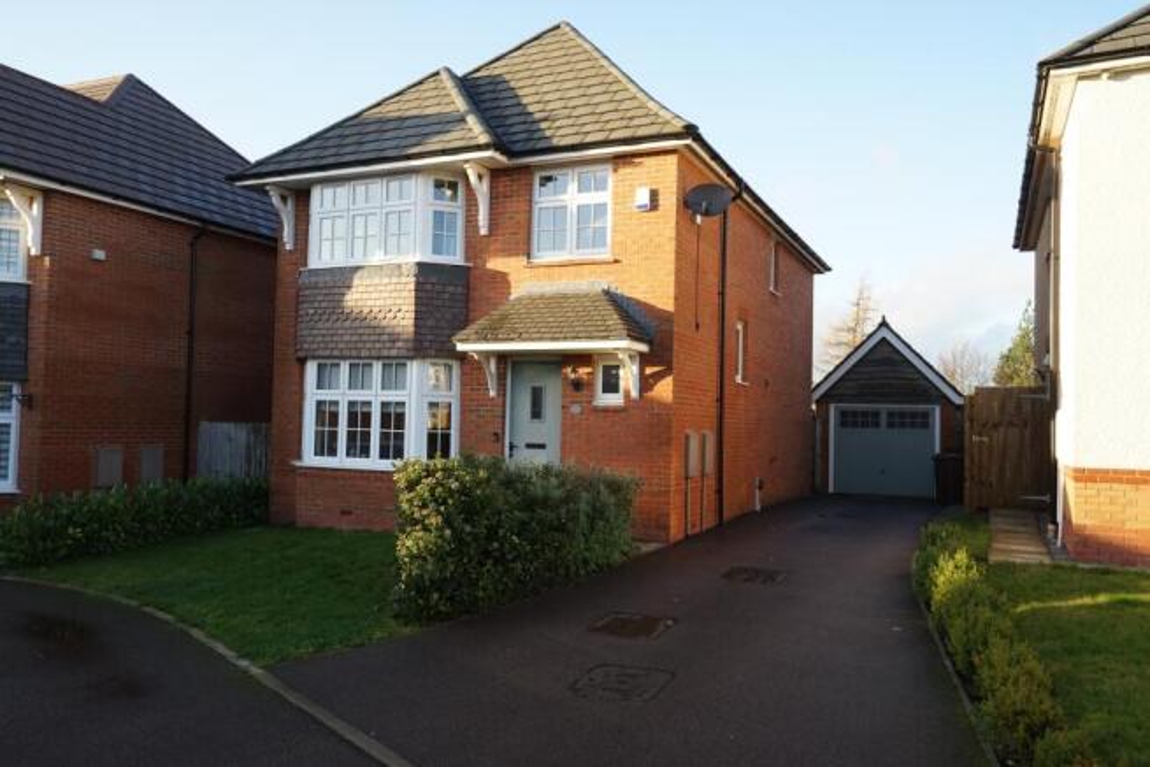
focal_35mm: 28
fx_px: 895
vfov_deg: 46.4
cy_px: 384
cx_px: 575
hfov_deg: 65.5
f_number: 13
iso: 800
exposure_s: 1/100
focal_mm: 28
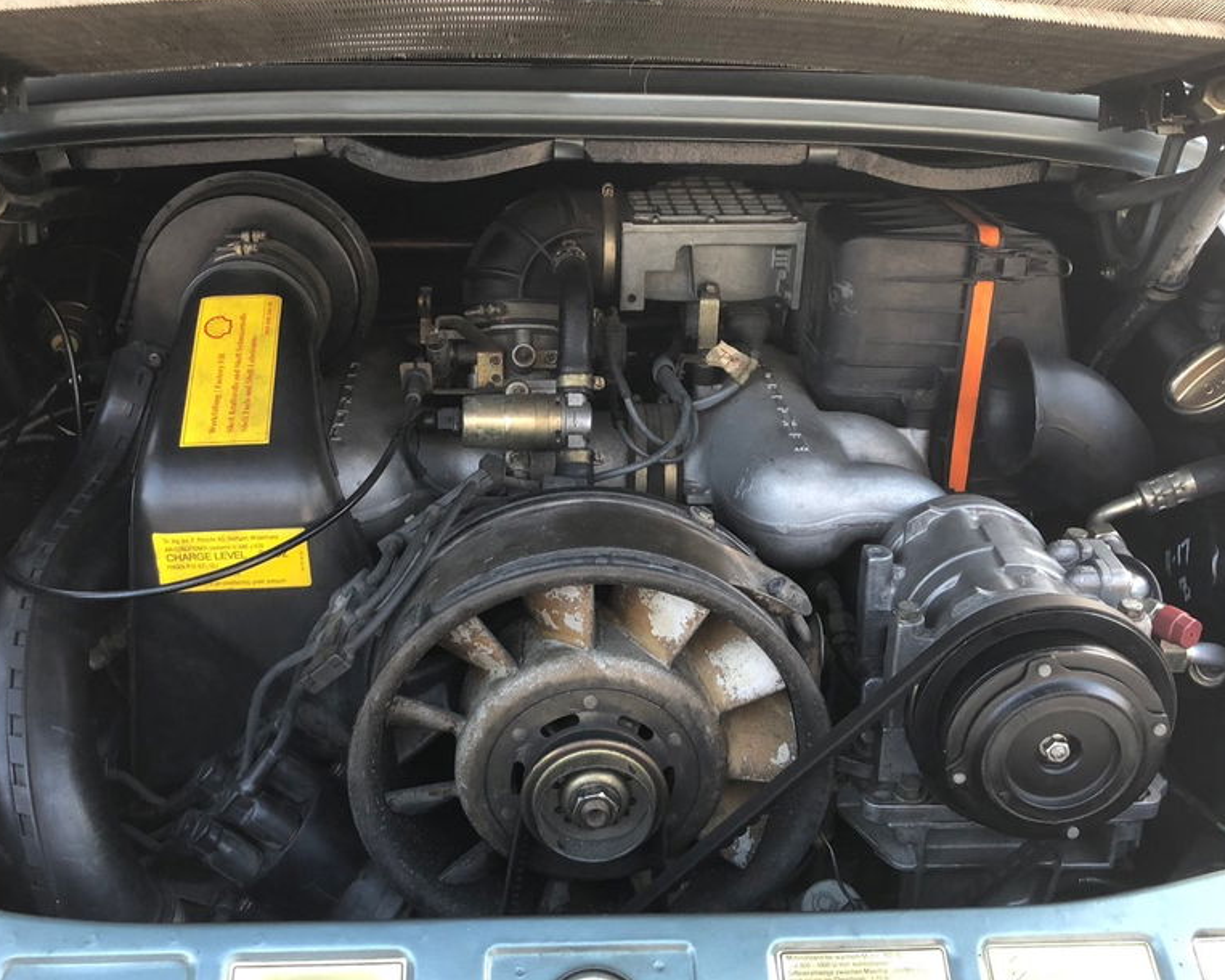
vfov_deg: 39.1
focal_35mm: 38
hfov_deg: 47.9
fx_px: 1377
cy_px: 416
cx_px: 596
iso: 32
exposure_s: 1/30
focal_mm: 3.99
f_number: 1.8
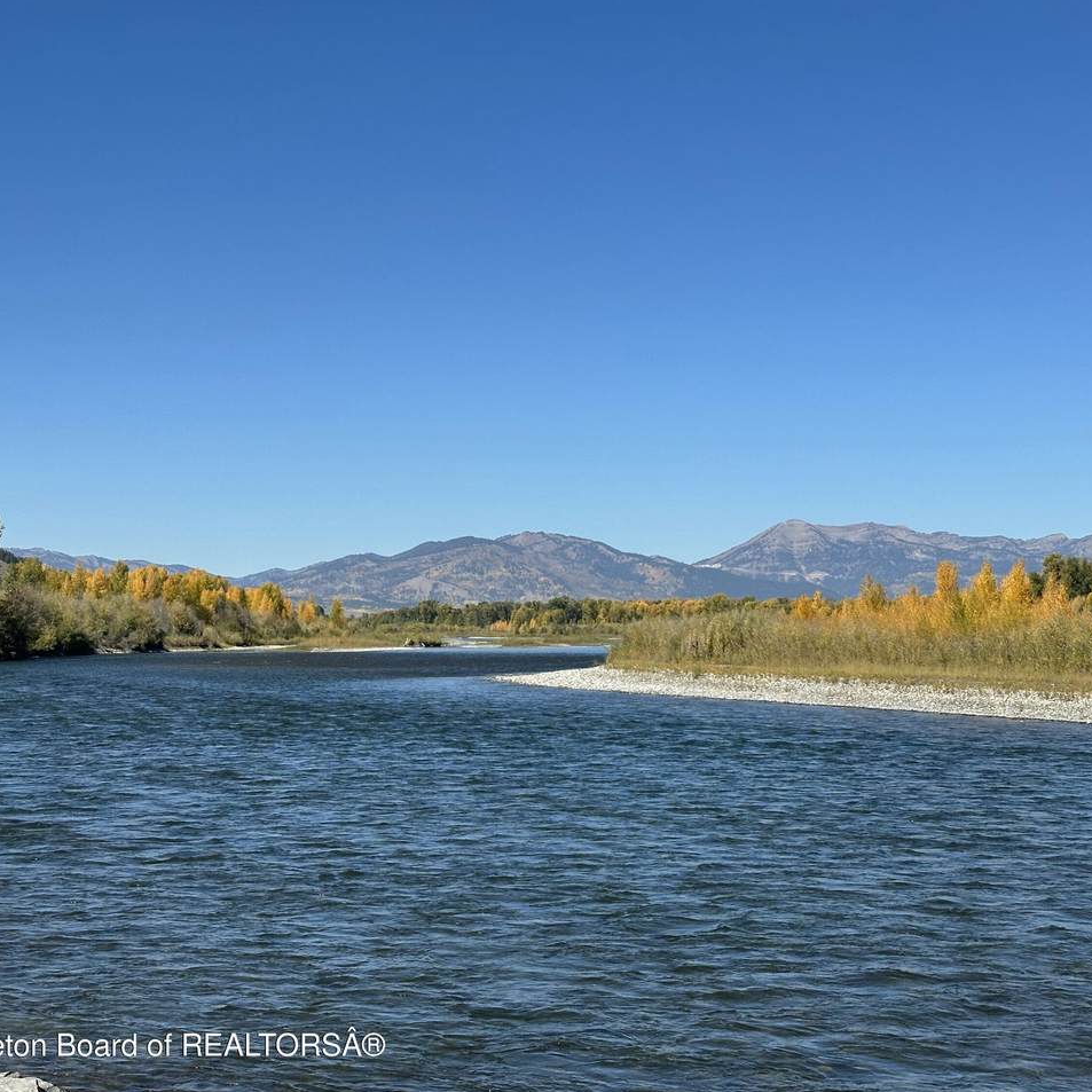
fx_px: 2034
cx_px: 603
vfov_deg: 30.0
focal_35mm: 57
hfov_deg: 30.0
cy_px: 545
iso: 64
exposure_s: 1/5000
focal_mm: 6.86
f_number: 1.78
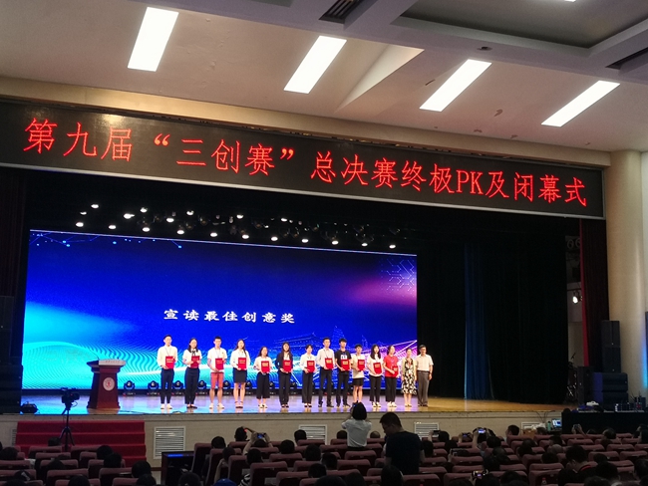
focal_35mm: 44
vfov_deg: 32.9
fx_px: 824
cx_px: 324
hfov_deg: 42.9
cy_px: 243
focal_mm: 3.95
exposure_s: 1/50
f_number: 1.6
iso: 125
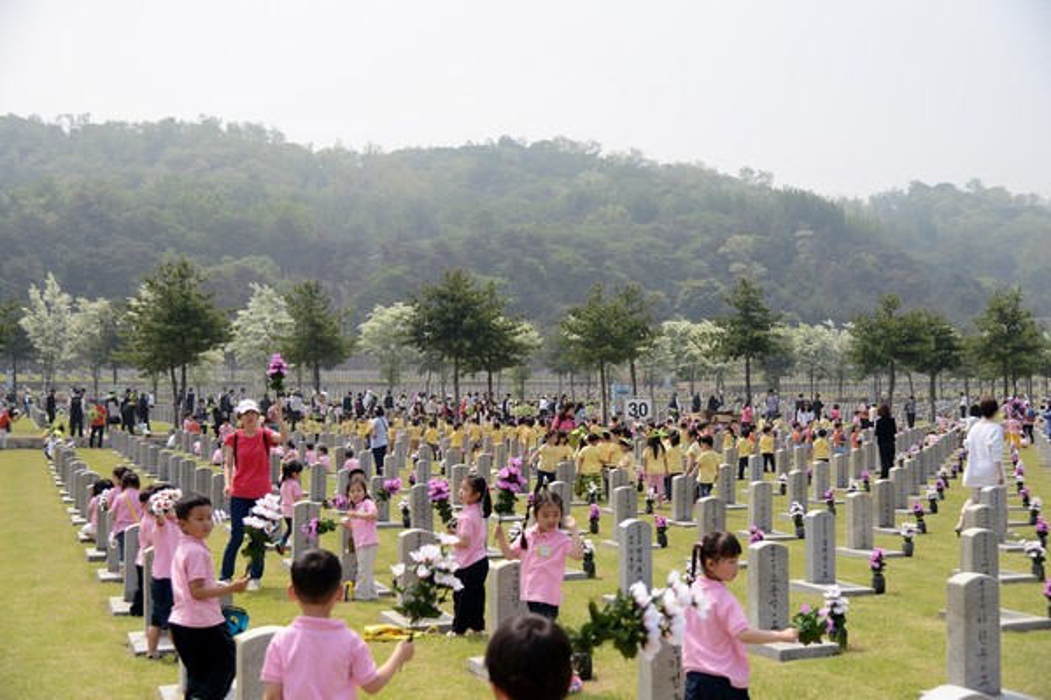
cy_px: 350
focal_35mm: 38
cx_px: 526
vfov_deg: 35.1
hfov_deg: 50.7
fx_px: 1109
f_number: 4
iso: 640
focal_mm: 38
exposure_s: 1/6400
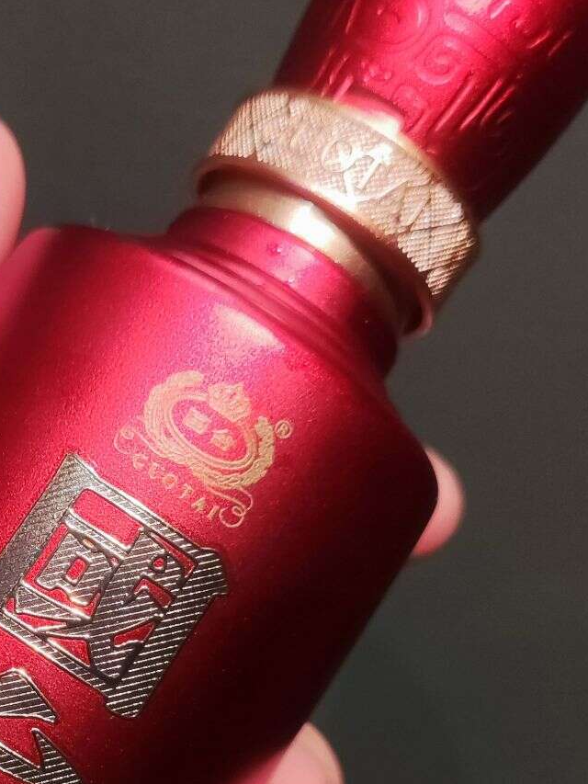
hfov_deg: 23.7
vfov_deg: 31.1
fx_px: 1359
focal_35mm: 60
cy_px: 660
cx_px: 46
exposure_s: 1/50
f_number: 1.79
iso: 204
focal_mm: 4.71
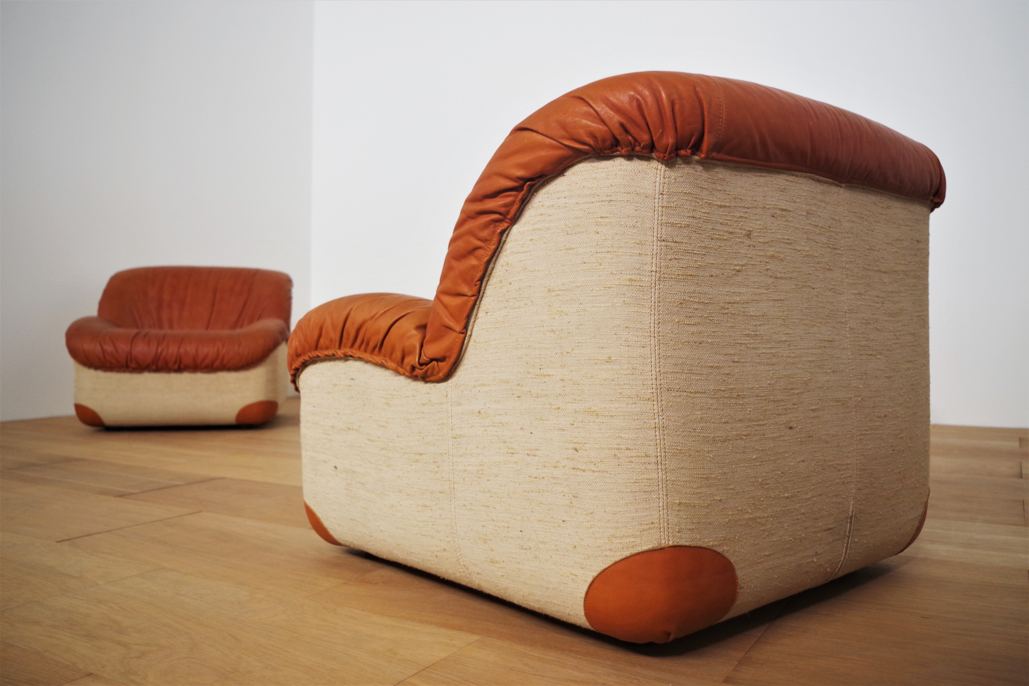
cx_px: 514
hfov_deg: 61.9
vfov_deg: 43.6
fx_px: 857
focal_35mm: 30
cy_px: 343
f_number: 4
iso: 400
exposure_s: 1/60
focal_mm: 20
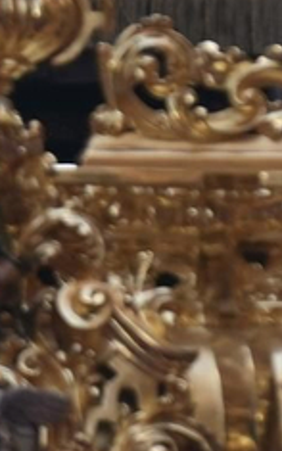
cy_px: -349
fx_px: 14501
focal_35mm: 1180
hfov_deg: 1.1
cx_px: -31
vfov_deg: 1.8
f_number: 2.8
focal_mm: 170
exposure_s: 1/640
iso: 200
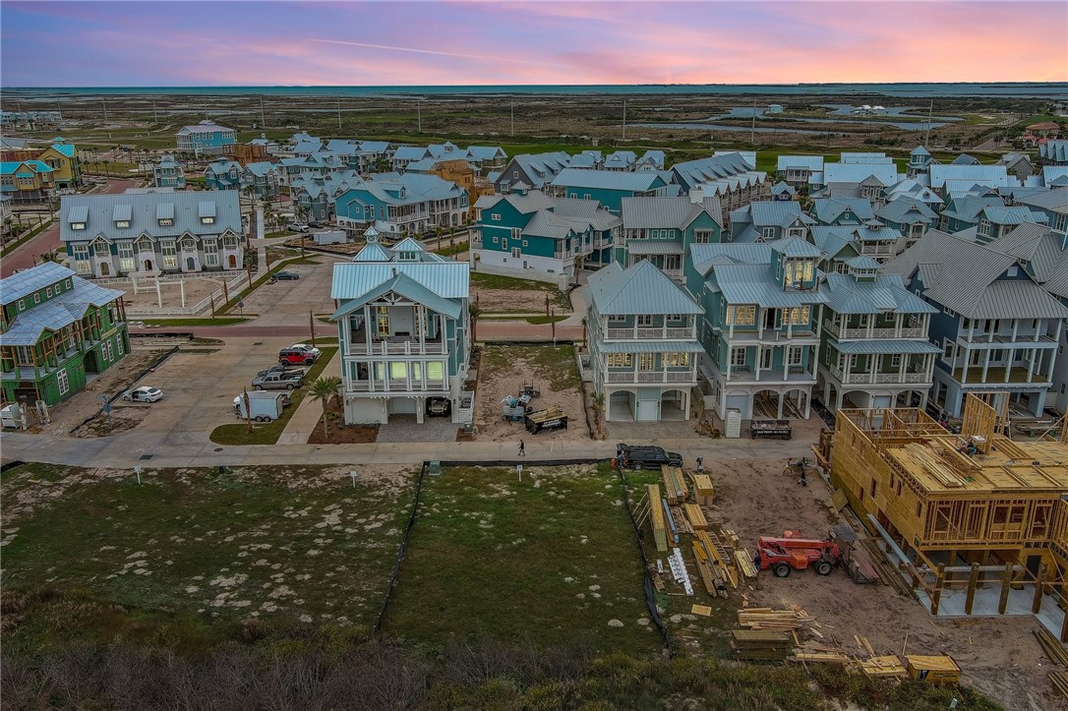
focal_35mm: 29
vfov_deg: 44.9
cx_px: 534
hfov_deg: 63.7
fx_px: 860
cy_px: 356
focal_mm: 10.57
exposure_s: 1/750
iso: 100
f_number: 2.8
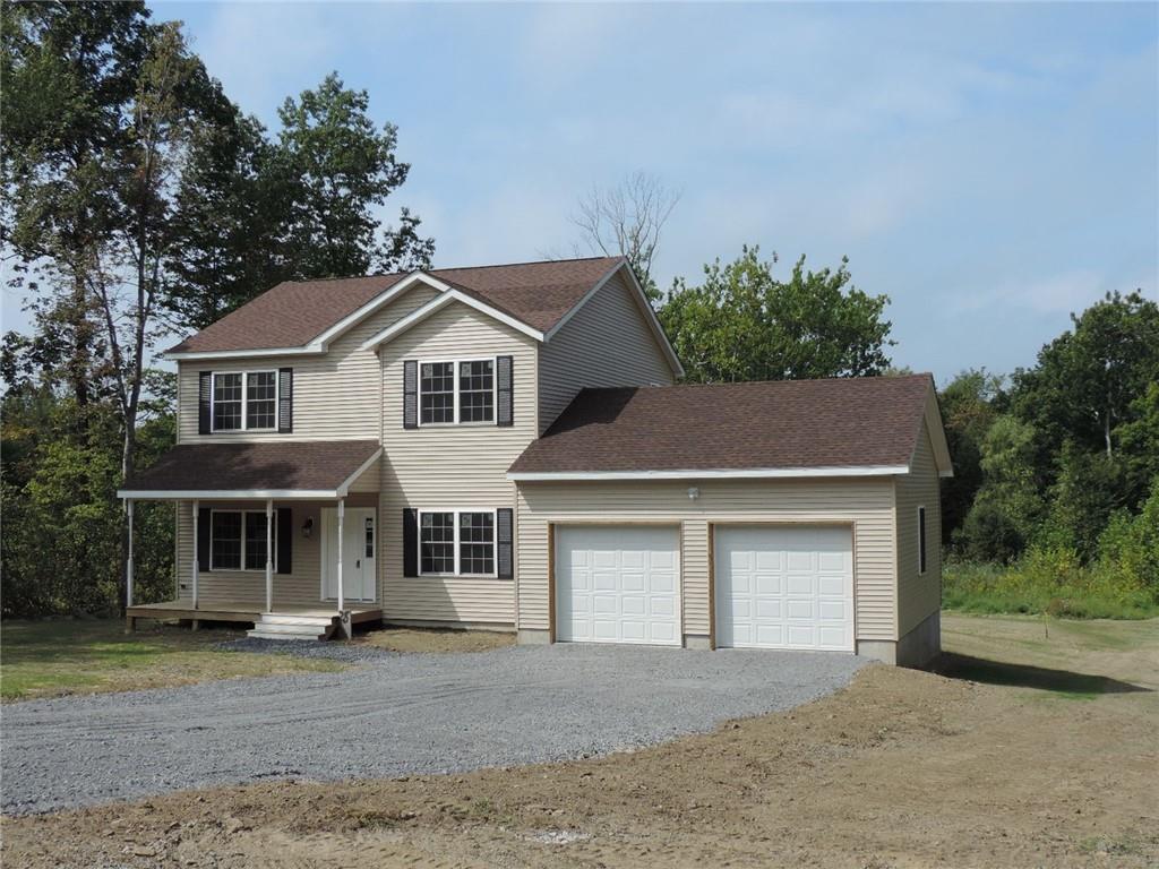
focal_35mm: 40
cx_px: 580
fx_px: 1339
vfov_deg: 36.0
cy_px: 434
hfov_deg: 46.8
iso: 80
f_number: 3.3
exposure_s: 1/1250
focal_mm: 7.1
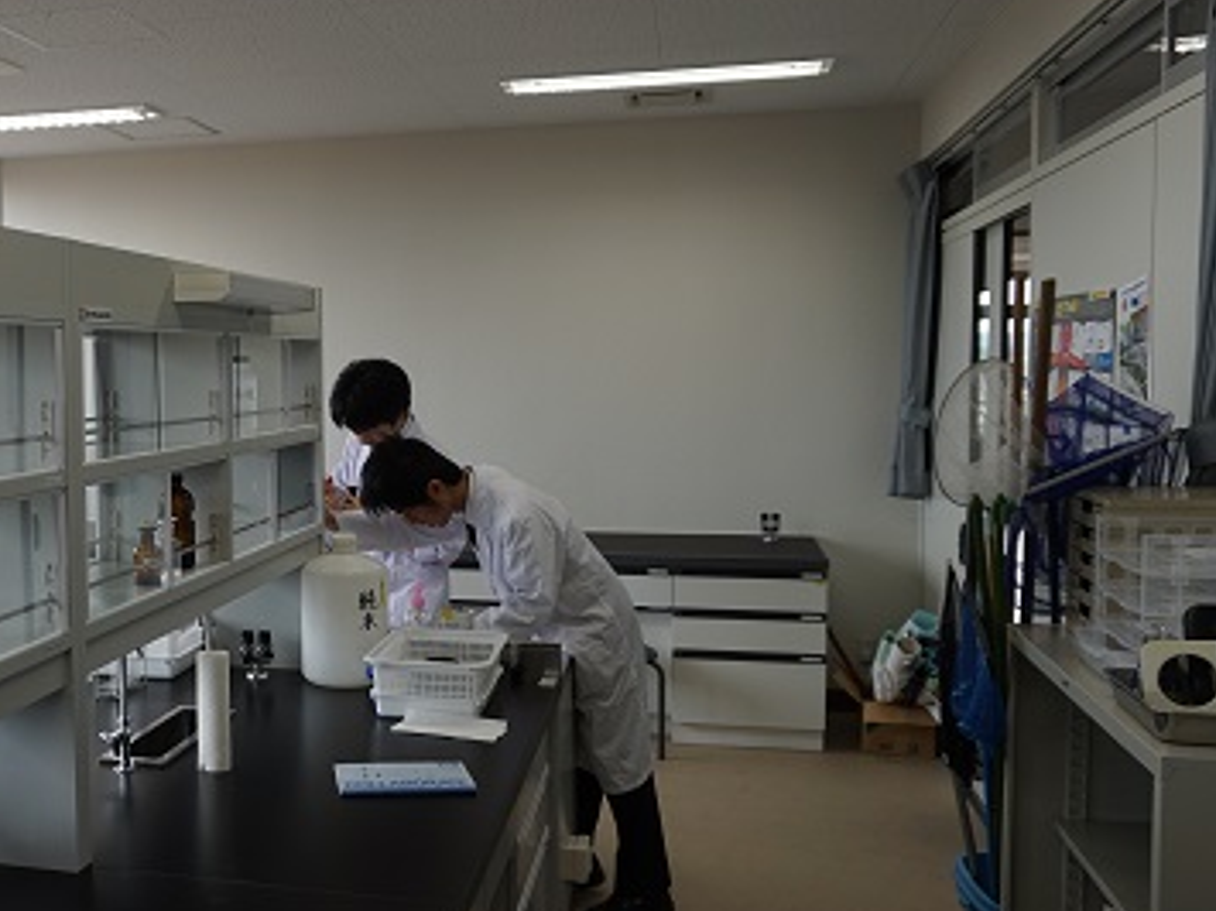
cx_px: 284
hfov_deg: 46.0
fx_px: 1370
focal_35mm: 39
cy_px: 469
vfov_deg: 36.8
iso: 160
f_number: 4
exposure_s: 1/160
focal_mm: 16
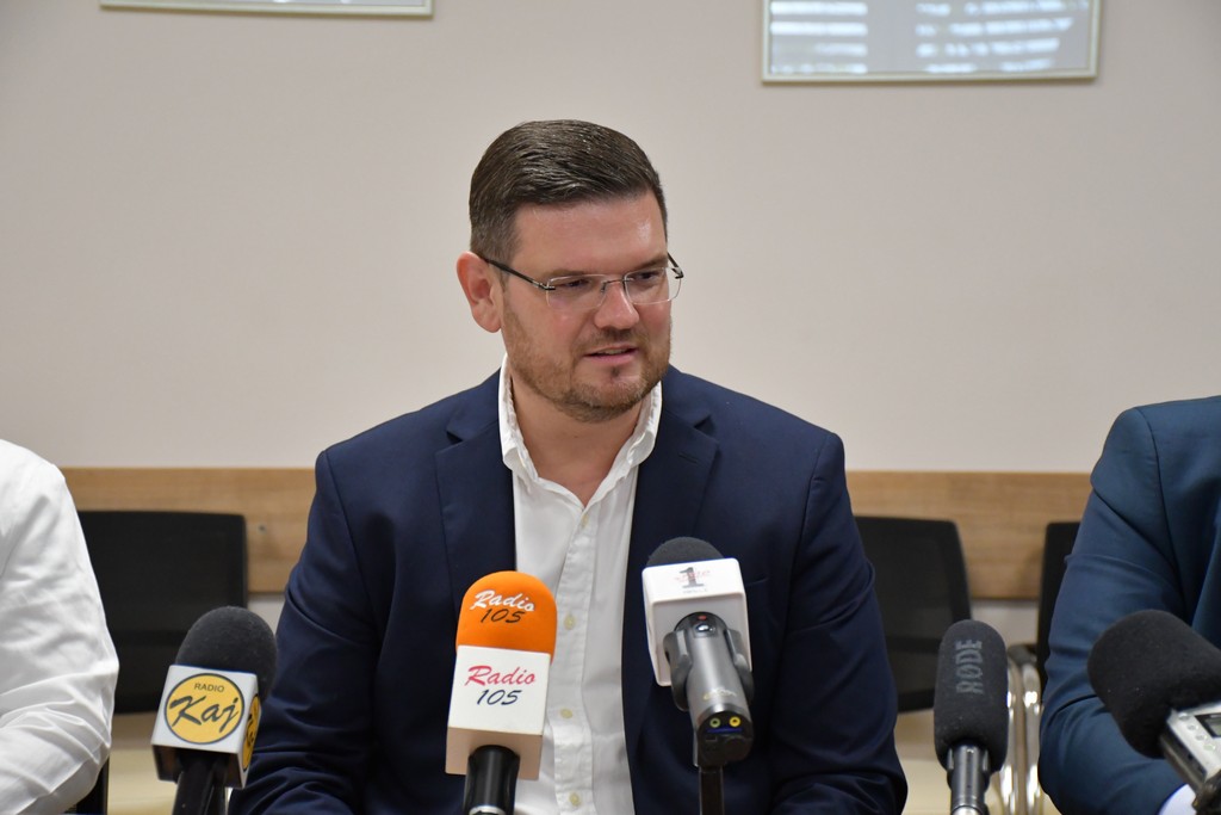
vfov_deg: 16.3
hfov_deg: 24.2
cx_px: 610
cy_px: 408
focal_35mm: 84
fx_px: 2849
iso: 3200
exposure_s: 1/200
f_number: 4.8
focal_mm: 56
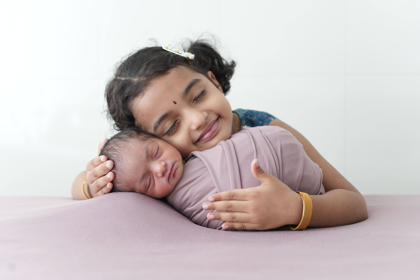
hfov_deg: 39.6
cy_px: 140
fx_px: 583
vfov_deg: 27.0
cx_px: 210
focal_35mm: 50
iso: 1000
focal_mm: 50
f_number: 2.2
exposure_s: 1/160
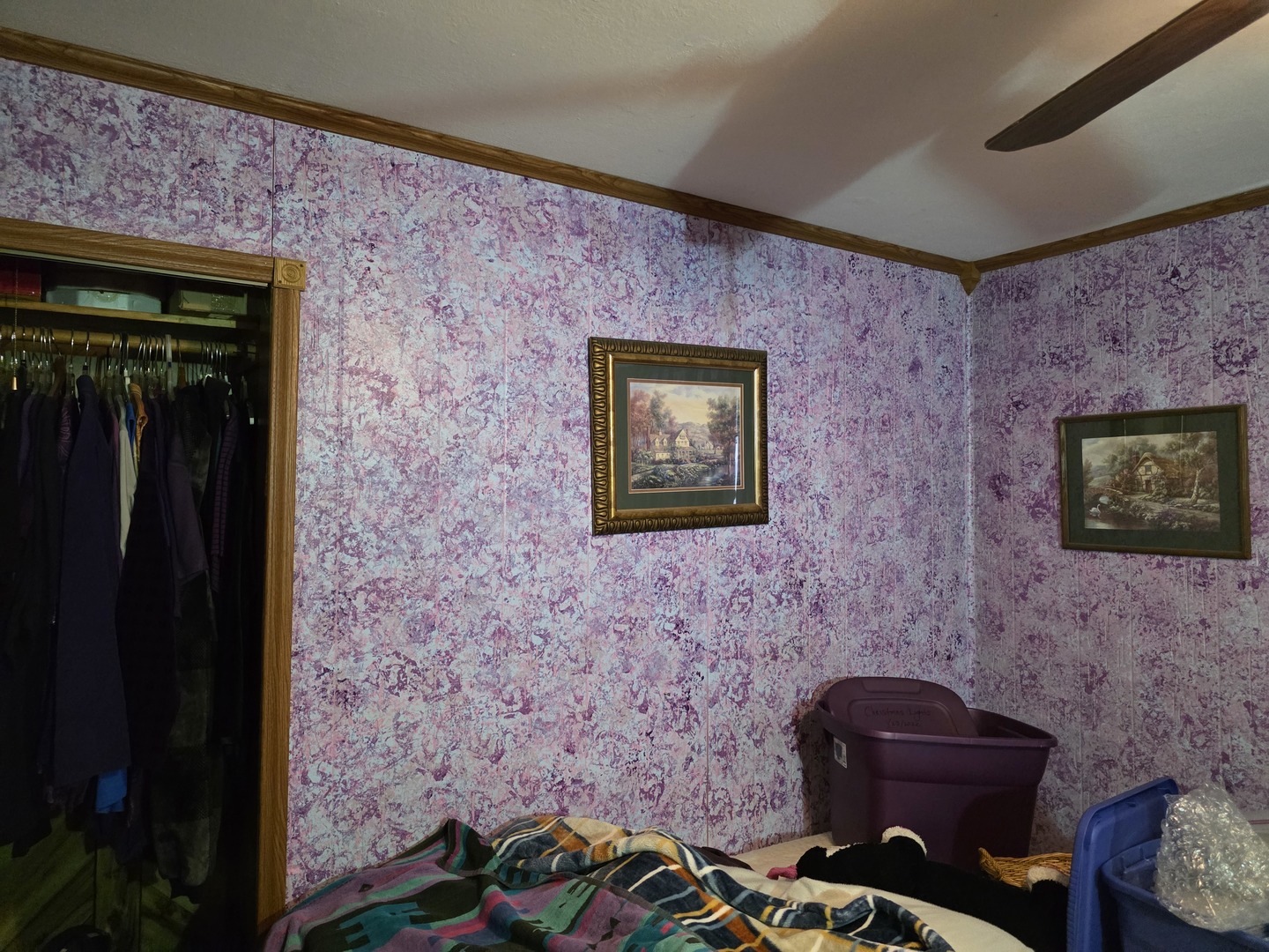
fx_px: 843
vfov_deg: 58.9
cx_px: 634
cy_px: 476
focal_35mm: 23
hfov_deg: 73.9
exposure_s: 1/120
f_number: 1.7
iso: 2500
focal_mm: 6.3
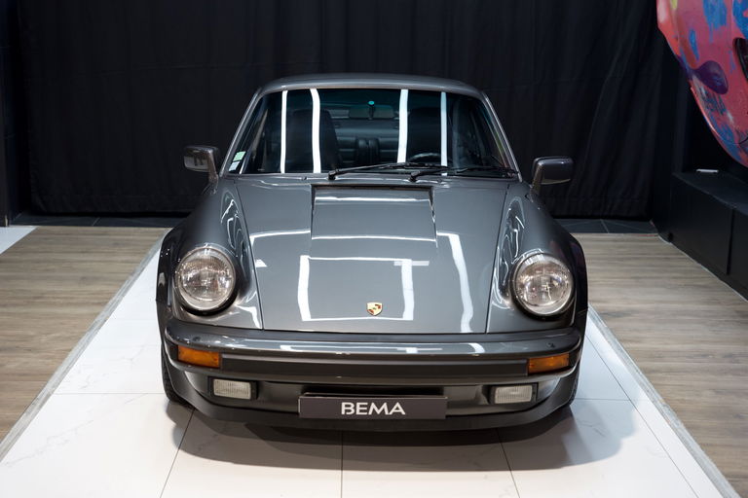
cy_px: 249
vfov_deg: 21.9
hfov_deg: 32.4
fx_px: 1286
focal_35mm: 62
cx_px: 374
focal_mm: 61.9
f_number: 2.8
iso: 1000
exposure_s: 1/80
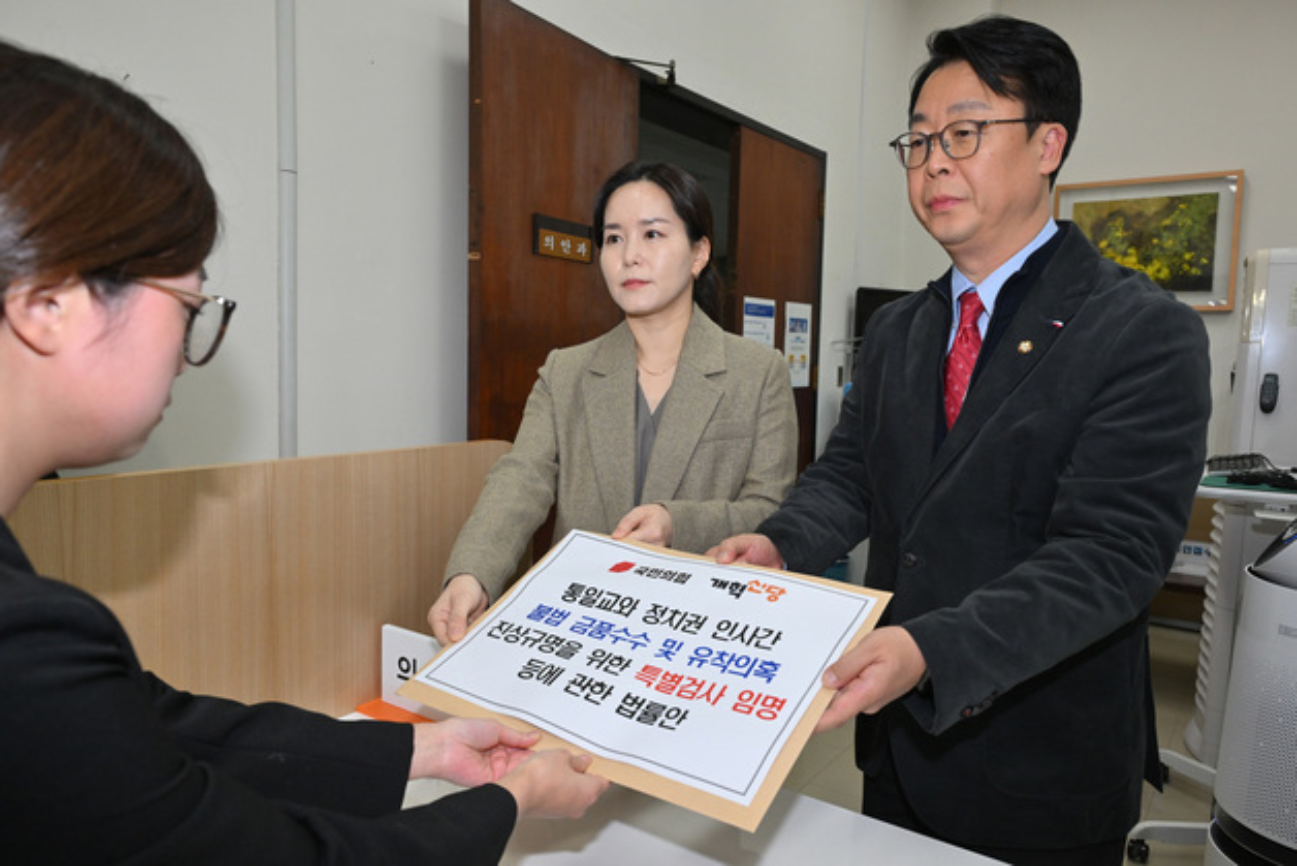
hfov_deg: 69.4
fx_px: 937
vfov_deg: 49.6
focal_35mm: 26
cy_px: 433
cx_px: 648
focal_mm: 26
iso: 1250
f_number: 6.3
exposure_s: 1/250
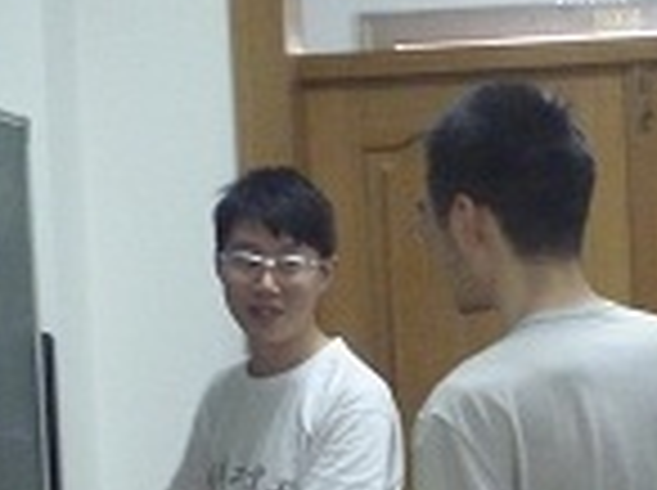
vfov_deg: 14.6
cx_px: 412
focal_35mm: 100
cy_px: 436
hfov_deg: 19.6
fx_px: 1895
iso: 800
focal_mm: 5
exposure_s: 1/25
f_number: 3.3
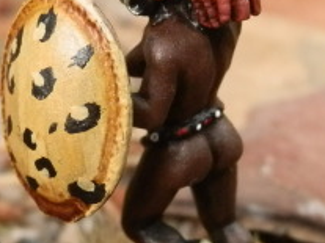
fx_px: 1483
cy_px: 103
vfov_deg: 9.4
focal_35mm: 158
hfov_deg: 12.5
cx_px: 89
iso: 400
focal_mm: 10.99
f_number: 3.7
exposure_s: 1/800
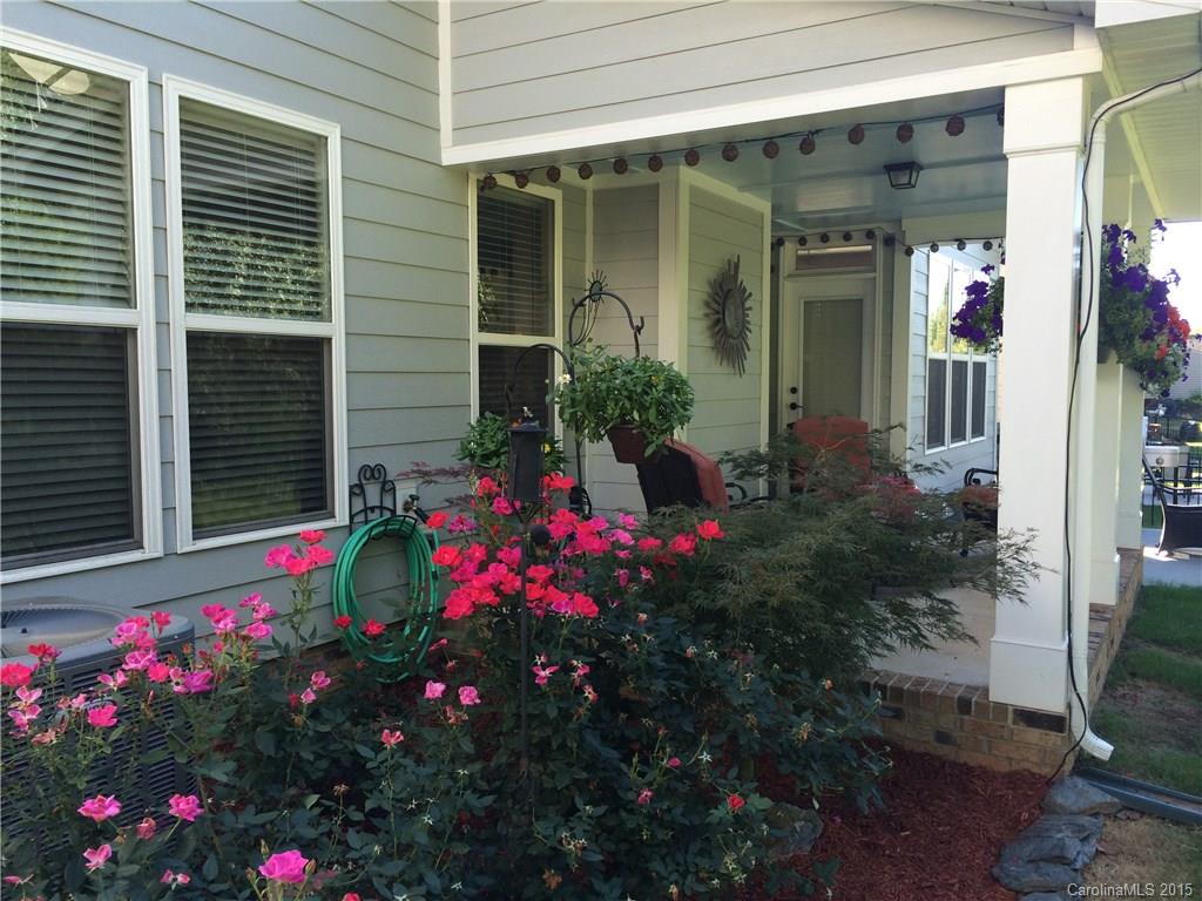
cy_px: 450
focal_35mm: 30
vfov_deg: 46.8
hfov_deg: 60.0
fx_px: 1042
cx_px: 601
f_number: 2.2
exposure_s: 1/181
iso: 32
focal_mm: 4.12
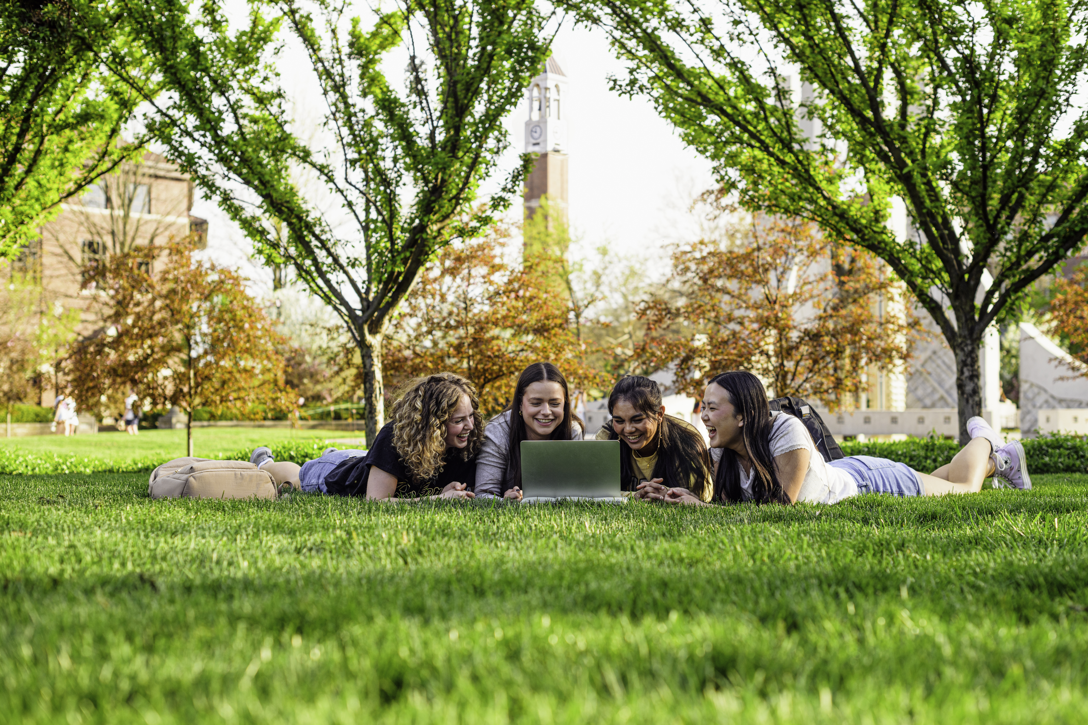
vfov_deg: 27.0
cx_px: 544
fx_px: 1511
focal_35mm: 50
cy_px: 362
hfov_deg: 39.6
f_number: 4
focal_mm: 50
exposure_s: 1/640
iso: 250
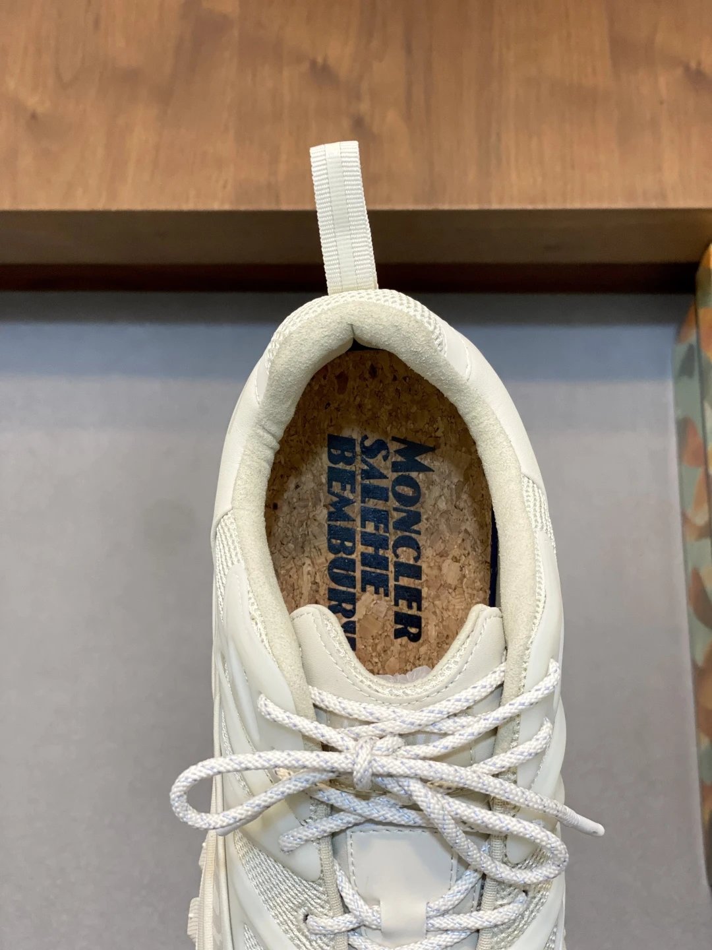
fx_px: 1426
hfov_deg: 28.0
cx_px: 356
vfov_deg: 36.8
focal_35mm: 52
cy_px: 475
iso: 100
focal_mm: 6
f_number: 2
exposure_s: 1/100
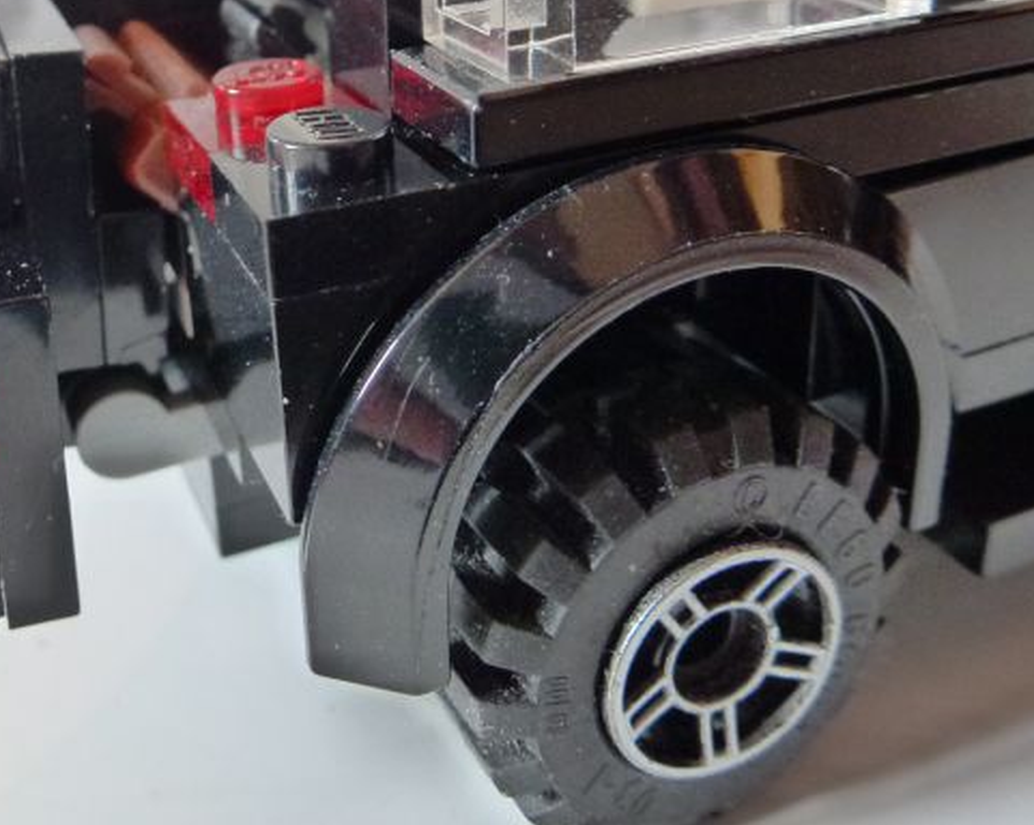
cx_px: 318
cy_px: 185
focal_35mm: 39
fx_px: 1193
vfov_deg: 37.1
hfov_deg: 45.9
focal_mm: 4.3
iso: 400
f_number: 3.3
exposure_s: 1/3.2
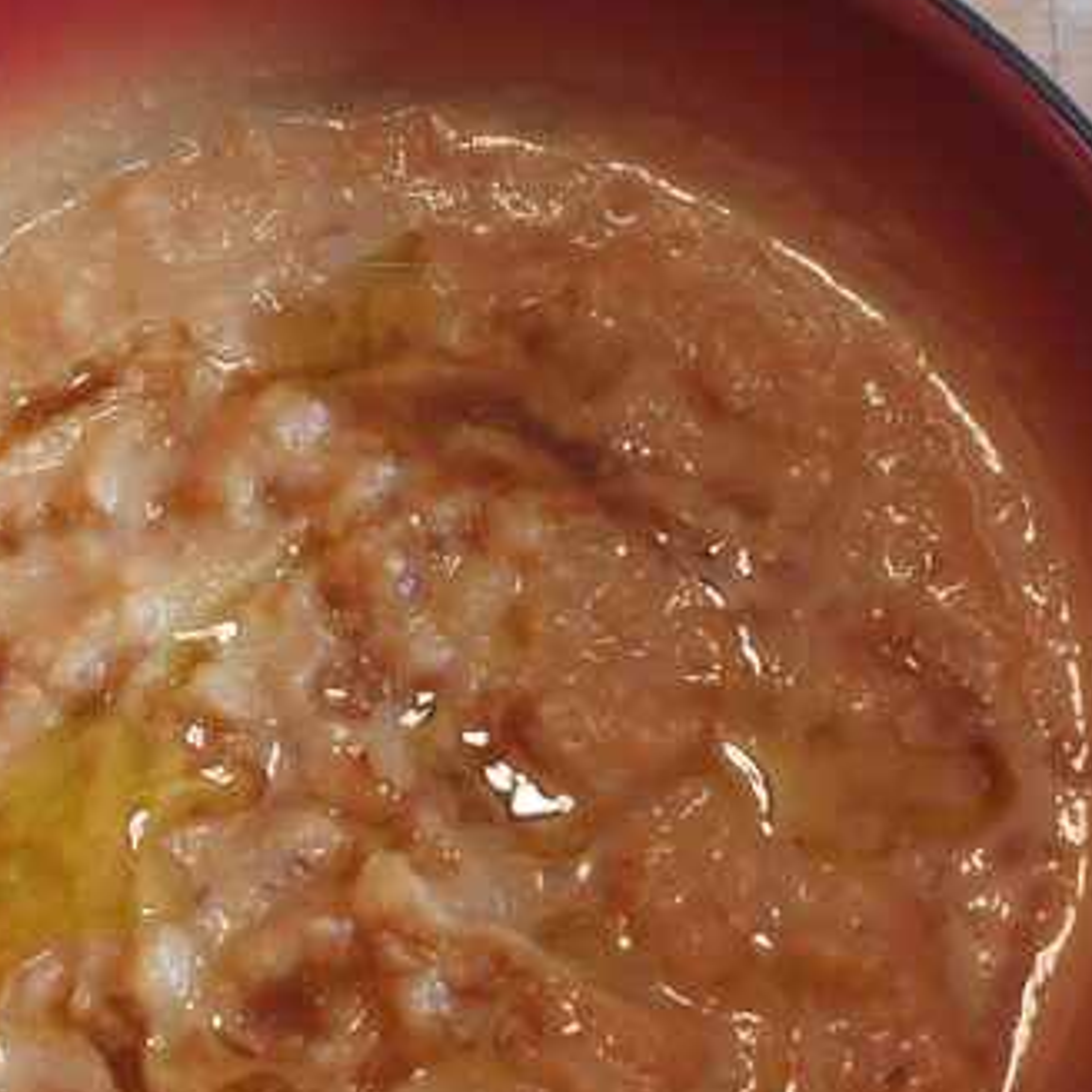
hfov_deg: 25.0
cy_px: 742
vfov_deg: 24.9
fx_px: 2463
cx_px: 649
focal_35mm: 69
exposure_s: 1/50
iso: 400
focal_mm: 5.23
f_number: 1.8
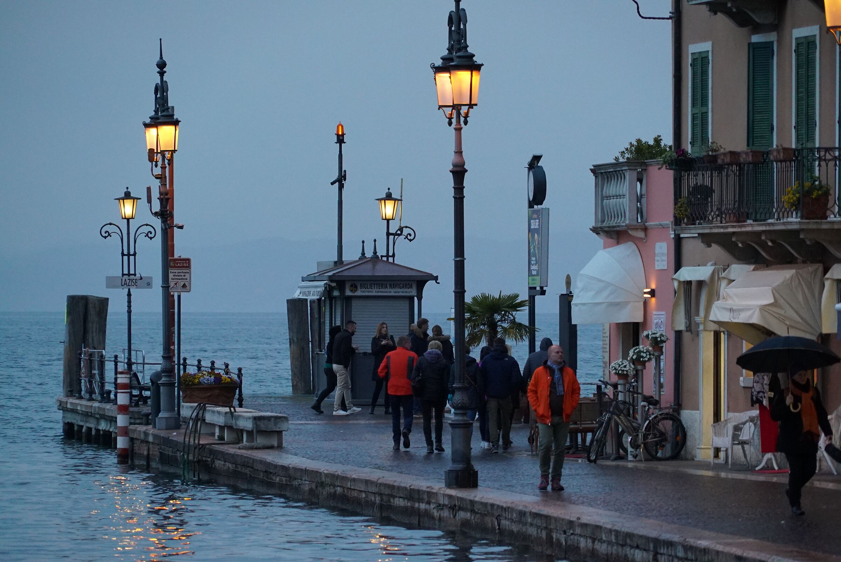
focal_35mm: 240
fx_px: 5609
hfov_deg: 8.6
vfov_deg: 5.7
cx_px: 420
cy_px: 281
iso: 6400
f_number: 8
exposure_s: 1/400
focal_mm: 240
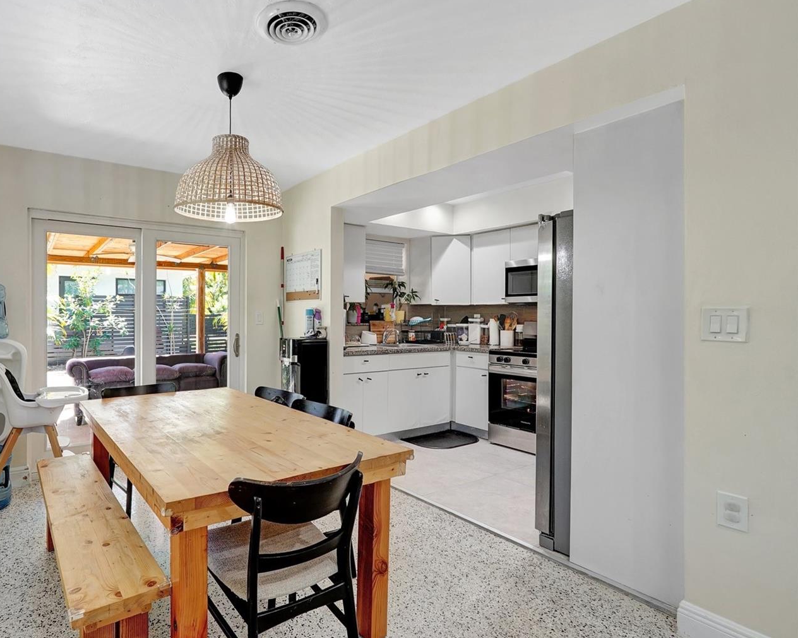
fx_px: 463
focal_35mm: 20
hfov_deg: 79.9
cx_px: 296
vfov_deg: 69.2
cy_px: 319
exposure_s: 1/6
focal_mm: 16.5
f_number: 13
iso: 640
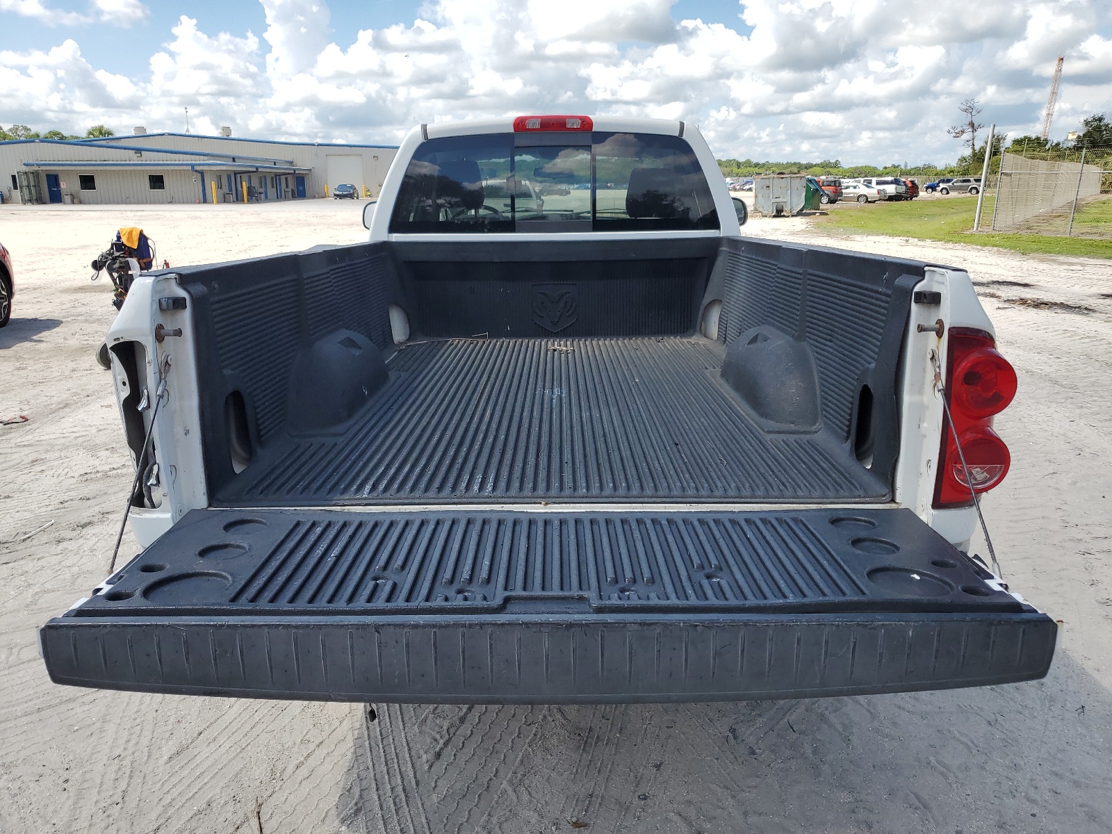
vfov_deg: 53.1
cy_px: 417
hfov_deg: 67.3
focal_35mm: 26
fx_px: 835
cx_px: 556
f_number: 1.5
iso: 50
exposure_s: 1/2500
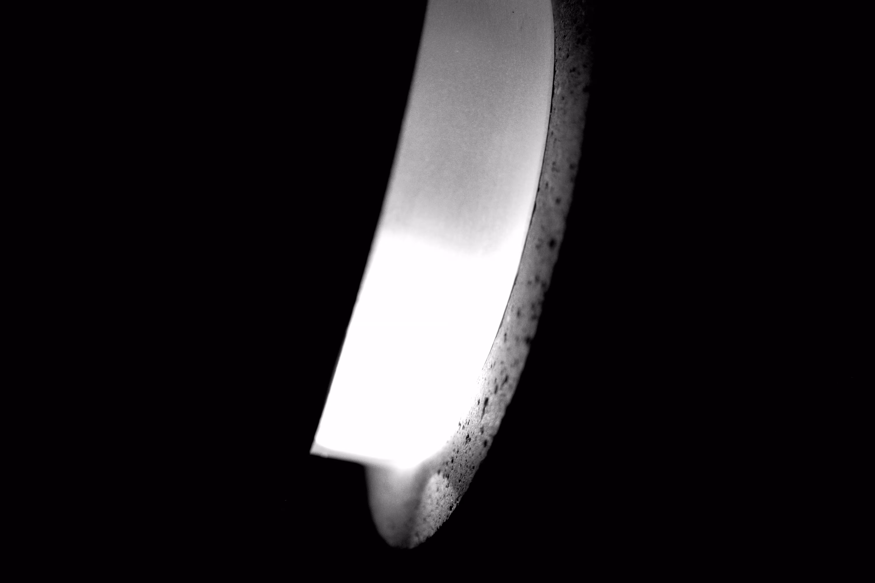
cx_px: 438
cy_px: 292
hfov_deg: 48.5
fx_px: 972
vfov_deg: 33.4
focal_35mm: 40
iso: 200
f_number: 2.8
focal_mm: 26
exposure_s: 1/160
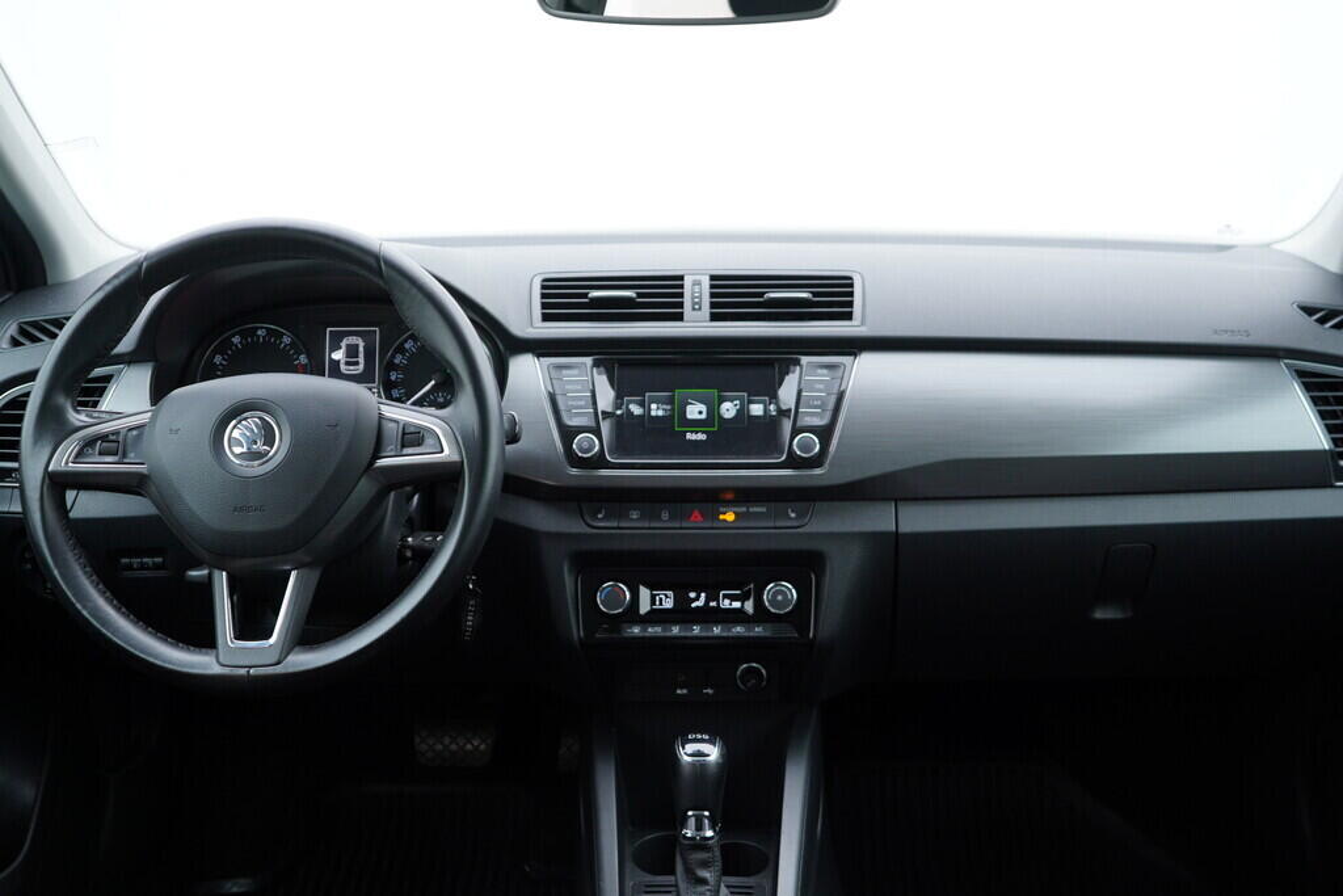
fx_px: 1343
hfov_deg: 53.1
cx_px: 672
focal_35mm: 36
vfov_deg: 36.9
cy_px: 448
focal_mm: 24
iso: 160
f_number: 2.8
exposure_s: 1/40
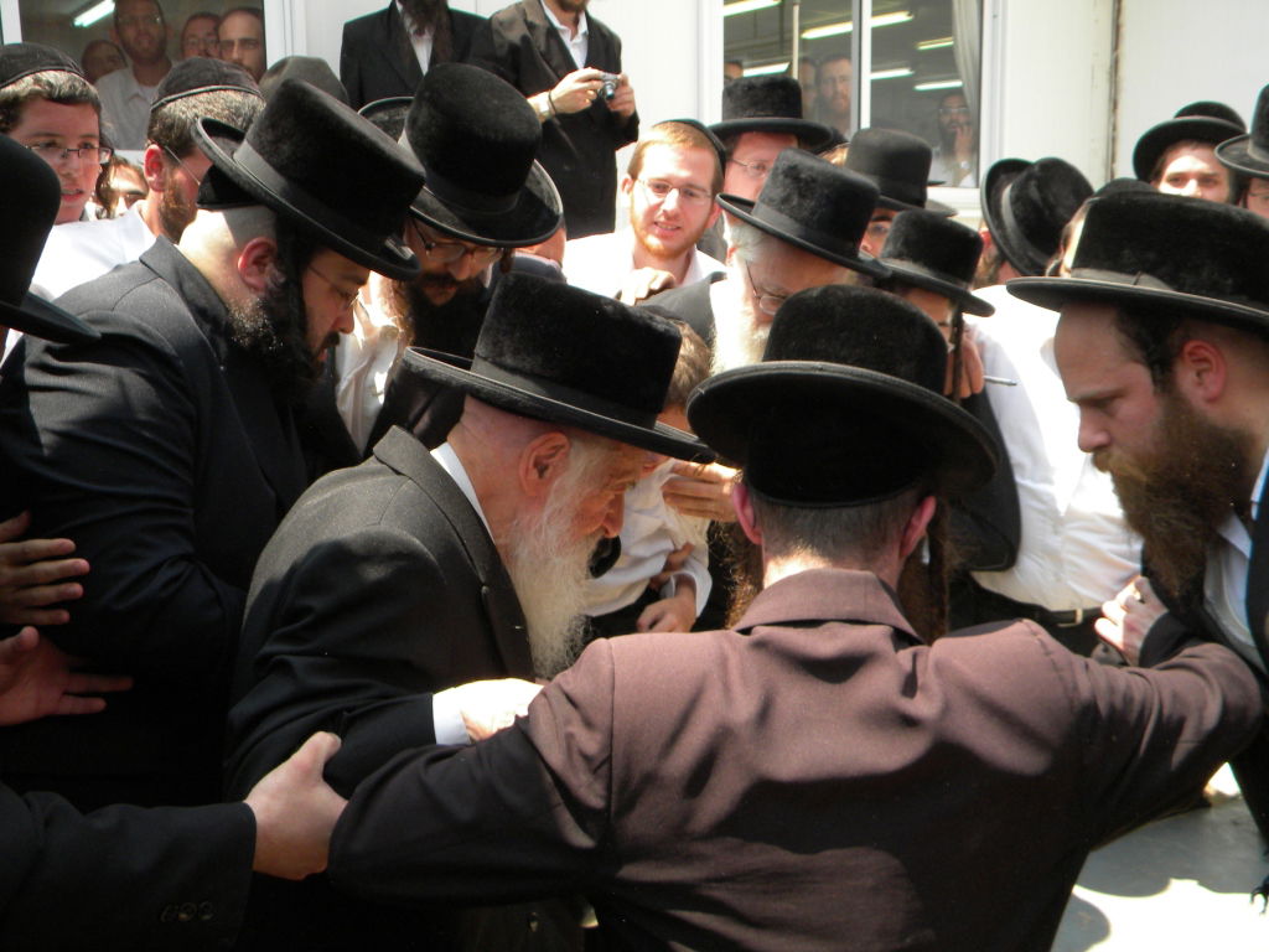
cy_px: 476
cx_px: 634
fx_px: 1320
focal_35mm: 36
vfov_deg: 39.7
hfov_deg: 51.4
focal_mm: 6.4
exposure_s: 1/500
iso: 156
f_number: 3.7
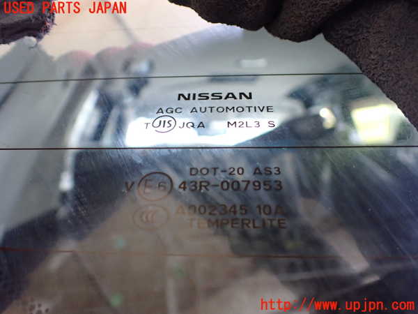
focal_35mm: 30
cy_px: 157
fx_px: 362
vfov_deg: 46.8
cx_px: 209
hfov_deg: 60.0
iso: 800
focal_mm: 5.4
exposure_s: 1/50
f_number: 2.3
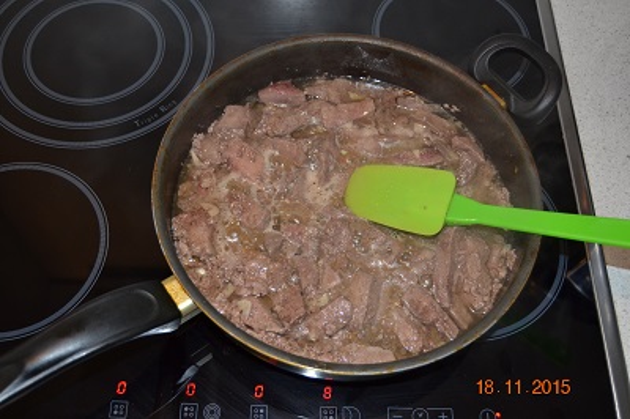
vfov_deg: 34.2
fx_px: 682
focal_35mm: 39
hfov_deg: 49.6
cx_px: 315
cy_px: 210
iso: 800
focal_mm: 26
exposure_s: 1/60
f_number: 4
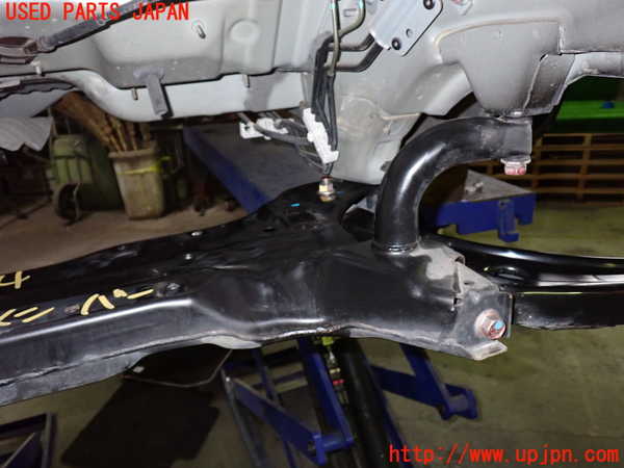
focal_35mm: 30
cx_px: 312
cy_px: 234
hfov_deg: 60.0
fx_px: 541
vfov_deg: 46.8
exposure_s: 1/30
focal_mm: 5.4
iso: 800
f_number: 6.3
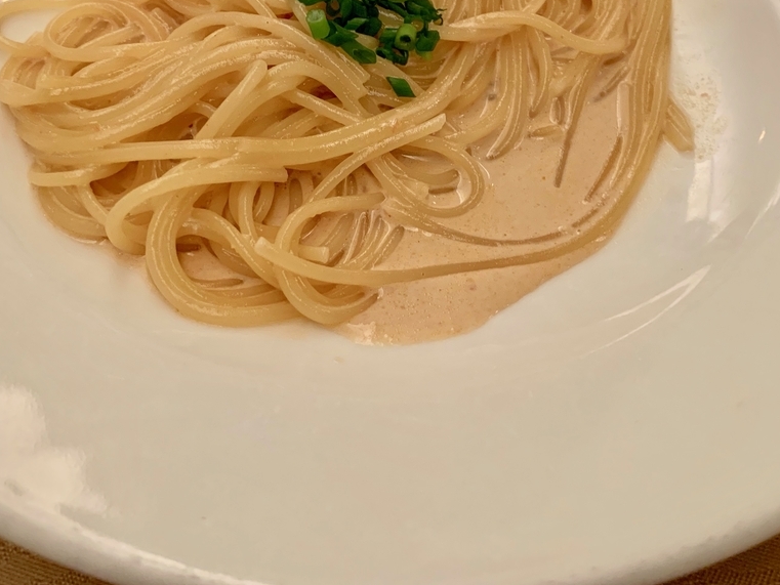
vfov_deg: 34.3
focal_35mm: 41
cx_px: 369
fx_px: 924
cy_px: 138
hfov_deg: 45.7
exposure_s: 1/60
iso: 320
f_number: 1.8
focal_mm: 4.25
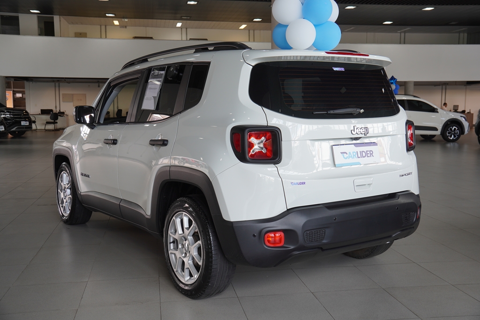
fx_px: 520
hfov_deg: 49.5
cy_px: 160
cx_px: 240
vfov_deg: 34.2
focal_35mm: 39
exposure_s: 1/60
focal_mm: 26
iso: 125
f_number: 4
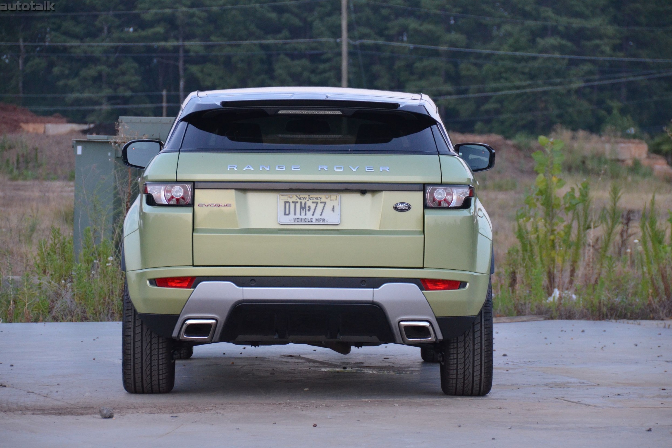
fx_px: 2959
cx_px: 333
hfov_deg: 13.0
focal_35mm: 159
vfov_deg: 8.7
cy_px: 224
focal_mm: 105
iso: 1600
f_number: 5.3
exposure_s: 1/160
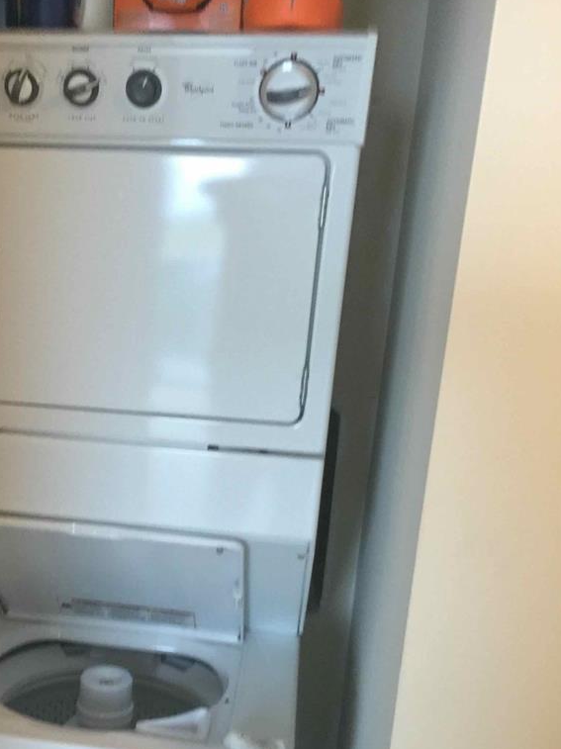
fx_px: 995
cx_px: 124
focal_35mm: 46
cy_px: 533
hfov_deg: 30.8
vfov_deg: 40.4
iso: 64
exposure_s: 1/15
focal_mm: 4.15
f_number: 2.2
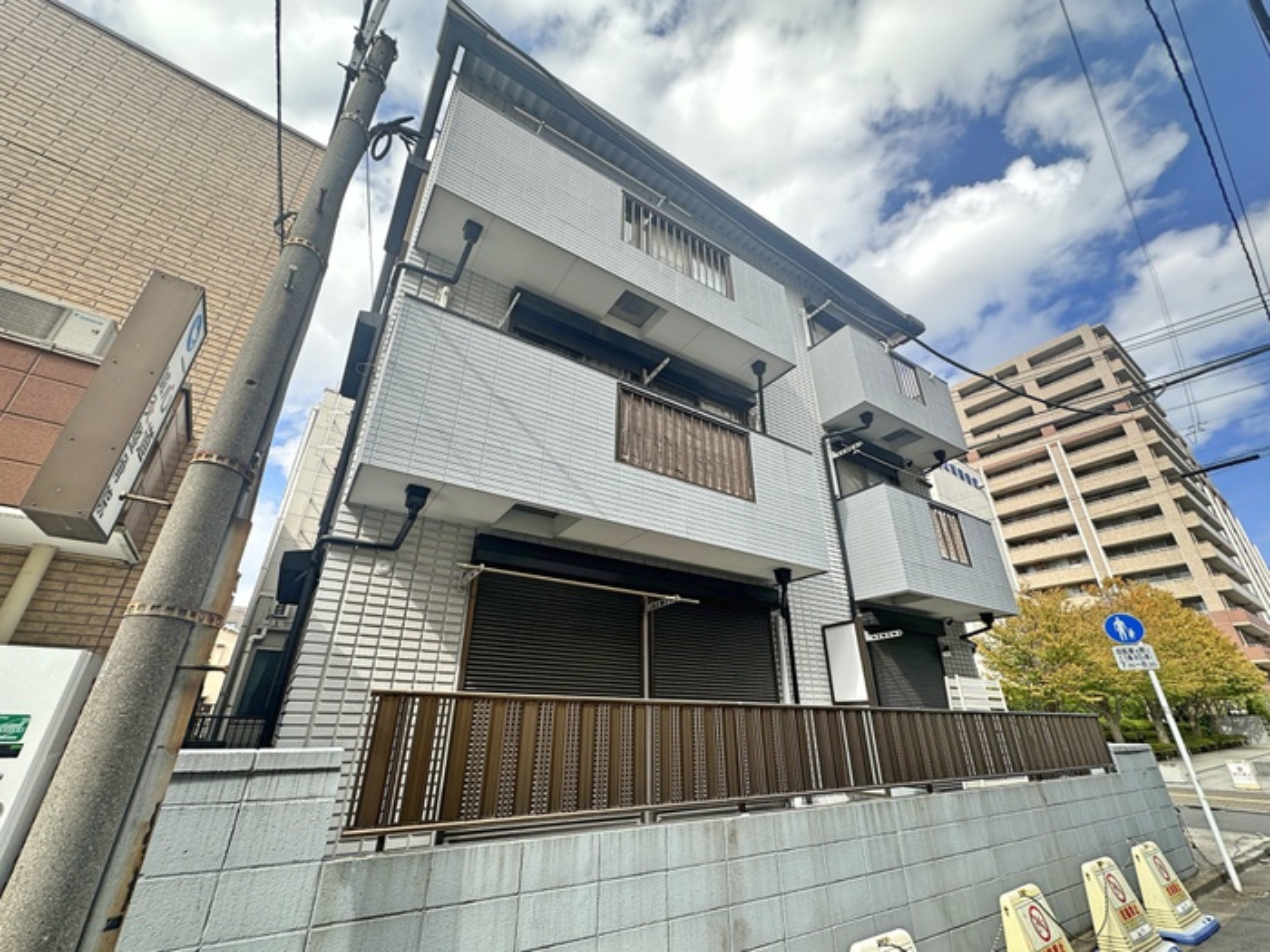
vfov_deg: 85.7
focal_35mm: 14
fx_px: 514
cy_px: 476
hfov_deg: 102.1
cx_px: 635
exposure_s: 1/540
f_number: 2.2
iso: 40
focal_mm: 2.22
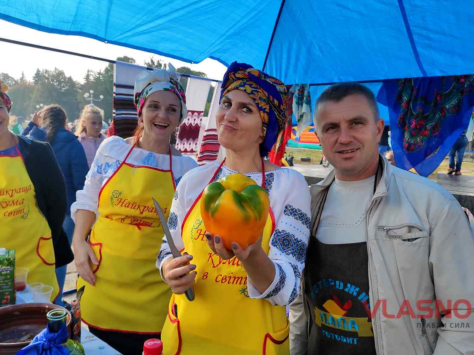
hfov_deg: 63.4
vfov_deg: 49.8
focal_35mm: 28
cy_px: 173
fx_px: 383
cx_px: 231
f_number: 1.75
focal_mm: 4.77
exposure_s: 1/1257
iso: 112
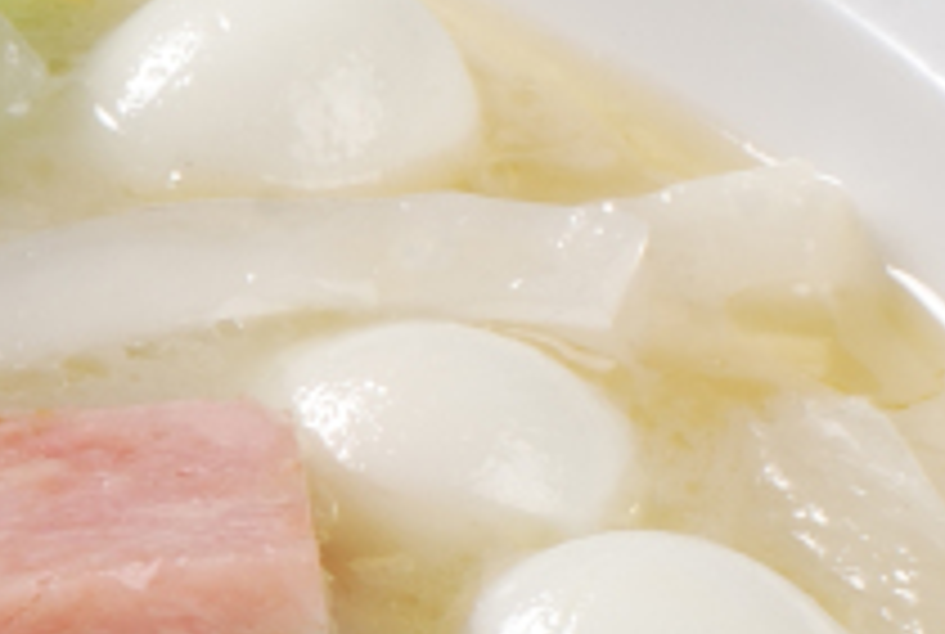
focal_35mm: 365
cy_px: 686
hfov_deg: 5.6
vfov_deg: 3.8
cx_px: -639
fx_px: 9602
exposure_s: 1/125
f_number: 16
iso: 100
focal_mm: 50
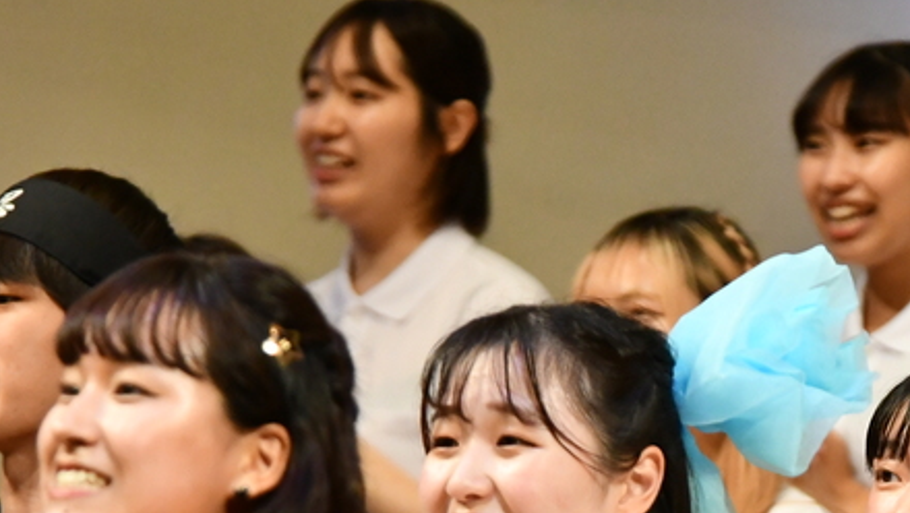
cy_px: 594
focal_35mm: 749
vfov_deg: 1.6
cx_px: 885
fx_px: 18082
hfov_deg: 2.9
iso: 2000
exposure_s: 1/320
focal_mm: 210
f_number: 5.3
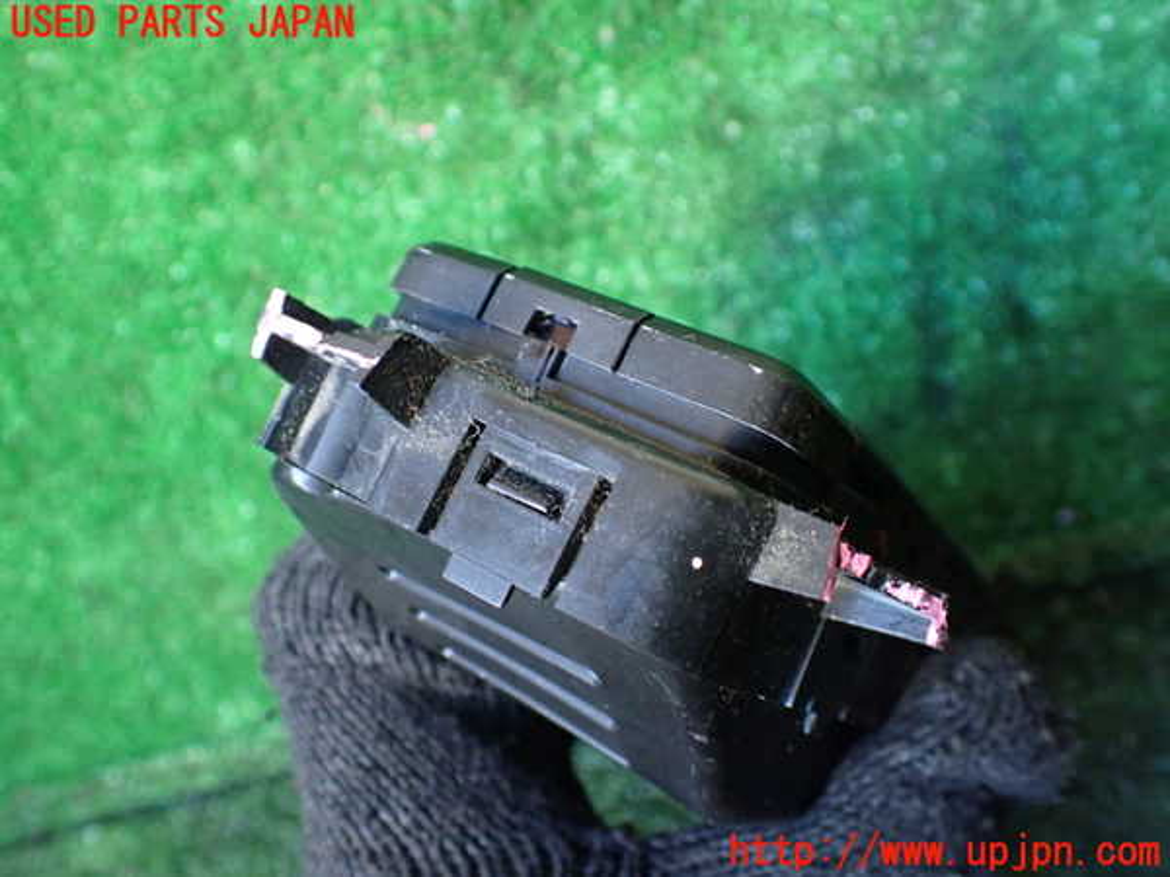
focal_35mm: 30
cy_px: 438
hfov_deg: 60.0
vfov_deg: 46.8
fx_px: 1014
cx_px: 585
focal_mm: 5.4
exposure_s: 1/80
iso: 800
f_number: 2.3
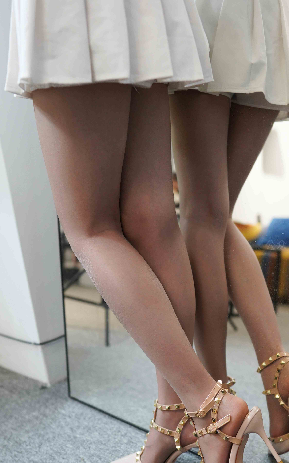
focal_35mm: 40
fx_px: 504
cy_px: 278
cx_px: 159
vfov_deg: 49.0
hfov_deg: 32.0
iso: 800
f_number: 1.8
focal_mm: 24
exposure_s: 1/400
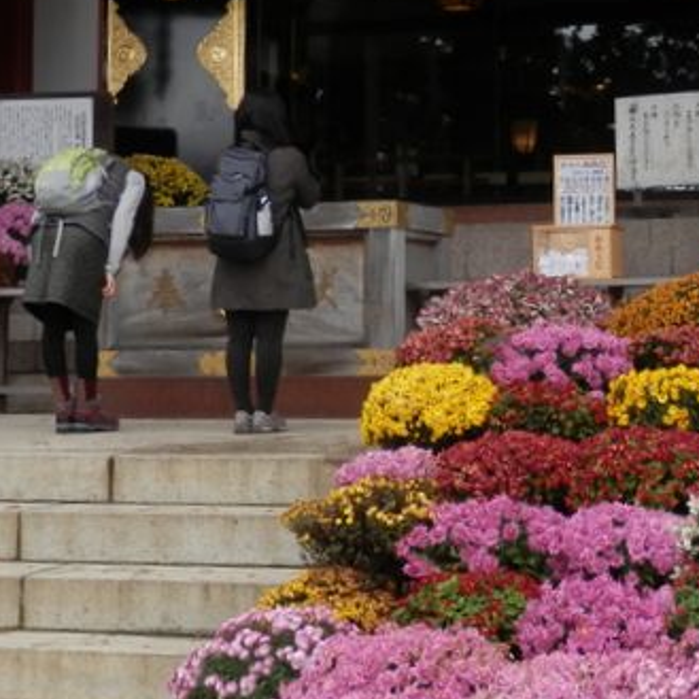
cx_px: 629
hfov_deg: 23.7
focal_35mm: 71
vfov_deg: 24.1
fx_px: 1622
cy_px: 198
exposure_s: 1/160
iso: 80
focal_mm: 6
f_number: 3.4
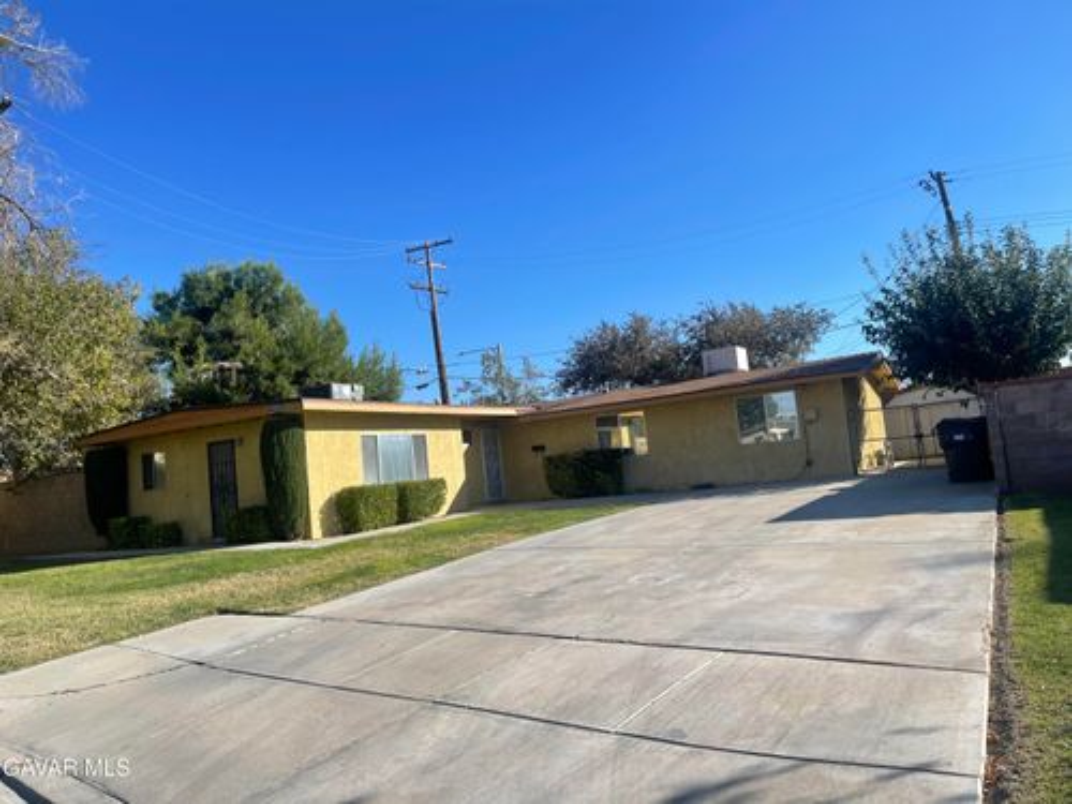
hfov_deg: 69.4
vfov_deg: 54.9
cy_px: 402
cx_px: 536
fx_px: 774
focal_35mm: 25
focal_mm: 5.1
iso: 32
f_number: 1.6
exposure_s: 1/3165
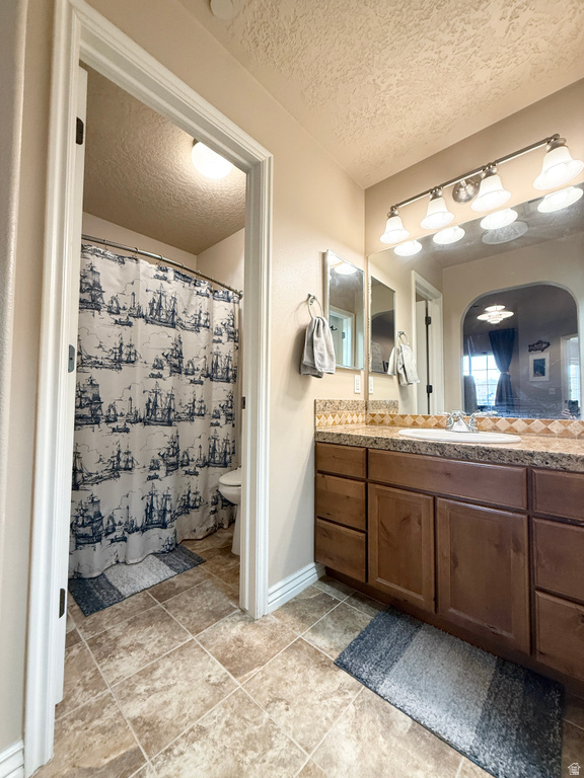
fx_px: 315
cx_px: 292
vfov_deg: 102.1
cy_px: 389
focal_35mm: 14
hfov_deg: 85.7
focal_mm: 2.22
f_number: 2.2
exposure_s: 1/60
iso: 200
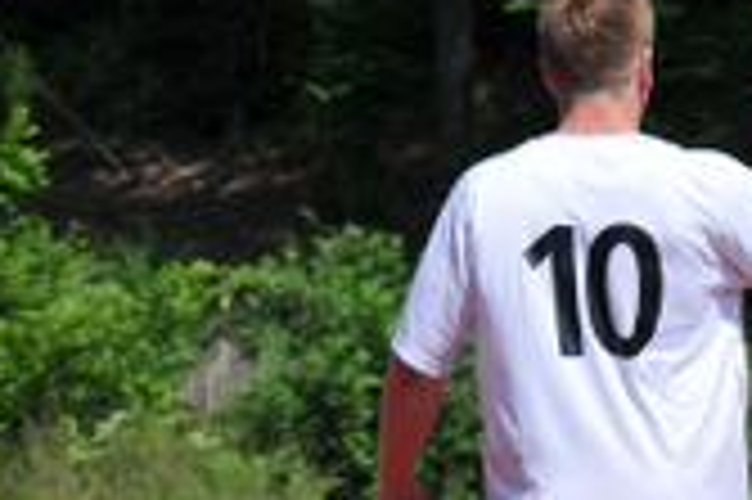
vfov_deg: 3.0
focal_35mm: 458
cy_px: 171
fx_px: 9558
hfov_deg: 4.5
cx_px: 639
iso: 200
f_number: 8
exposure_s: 1/640
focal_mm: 102
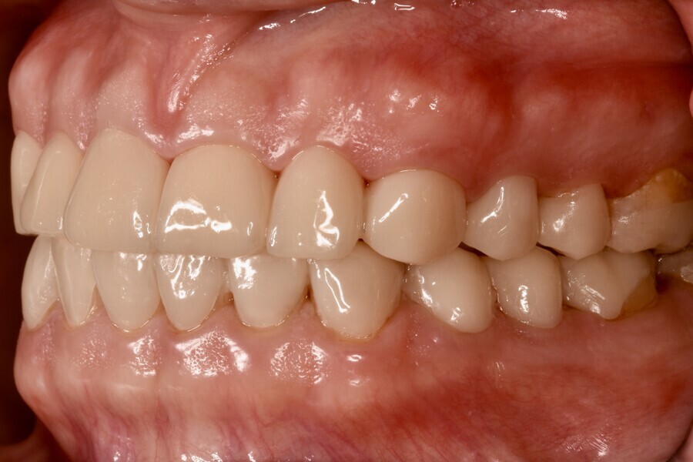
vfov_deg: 8.7
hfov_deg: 13.0
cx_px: 346
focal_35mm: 158
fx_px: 3032
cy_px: 231
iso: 125
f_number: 25
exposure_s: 1/250
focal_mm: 105
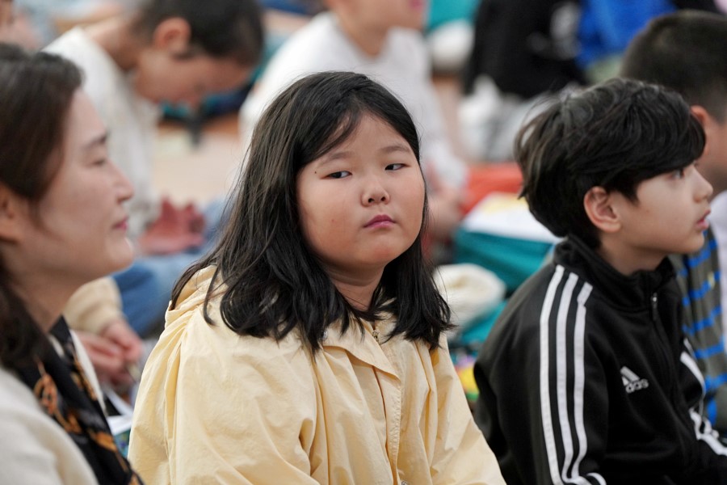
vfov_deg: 6.9
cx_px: 364
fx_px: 4039
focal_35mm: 200
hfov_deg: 10.3
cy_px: 242
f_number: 4
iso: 2500
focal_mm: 200
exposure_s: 1/250
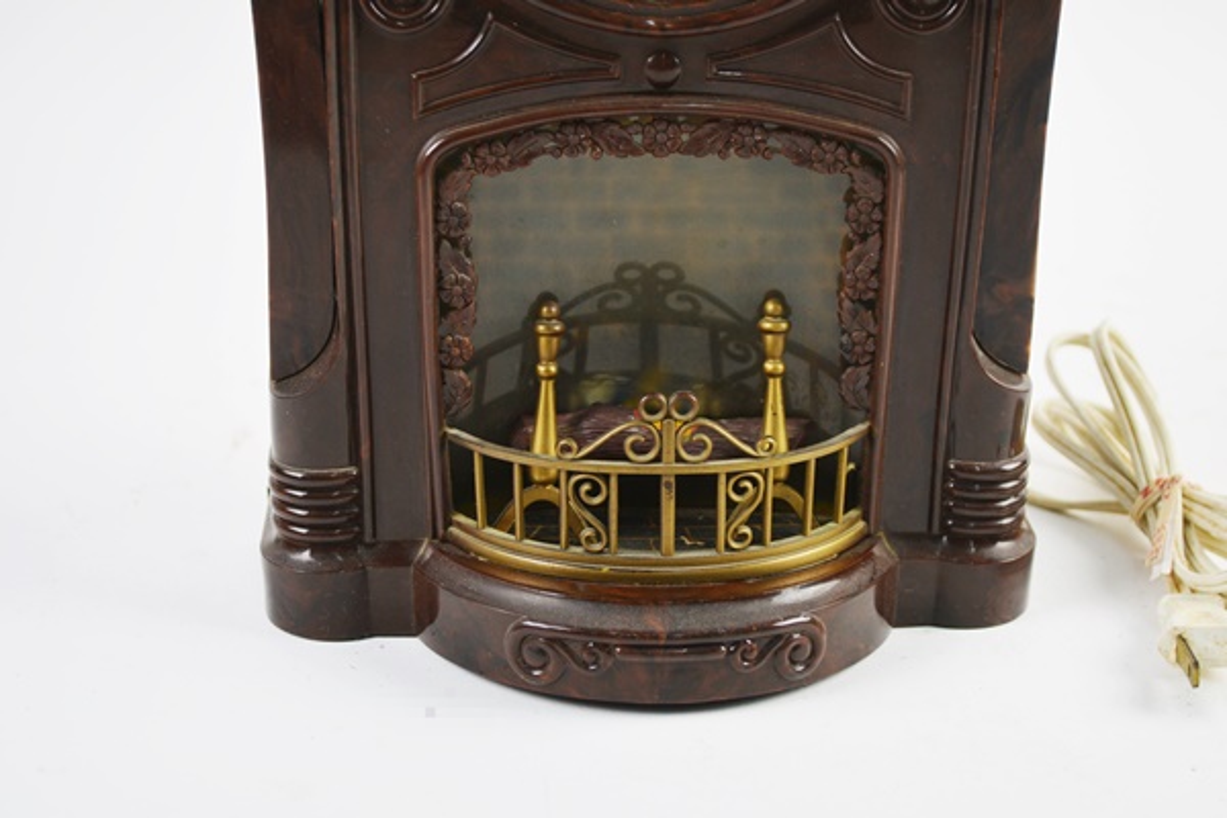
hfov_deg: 33.4
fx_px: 2045
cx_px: 614
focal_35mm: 60
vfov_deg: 22.6
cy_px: 409
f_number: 5.6
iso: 400
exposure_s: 1/125
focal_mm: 40
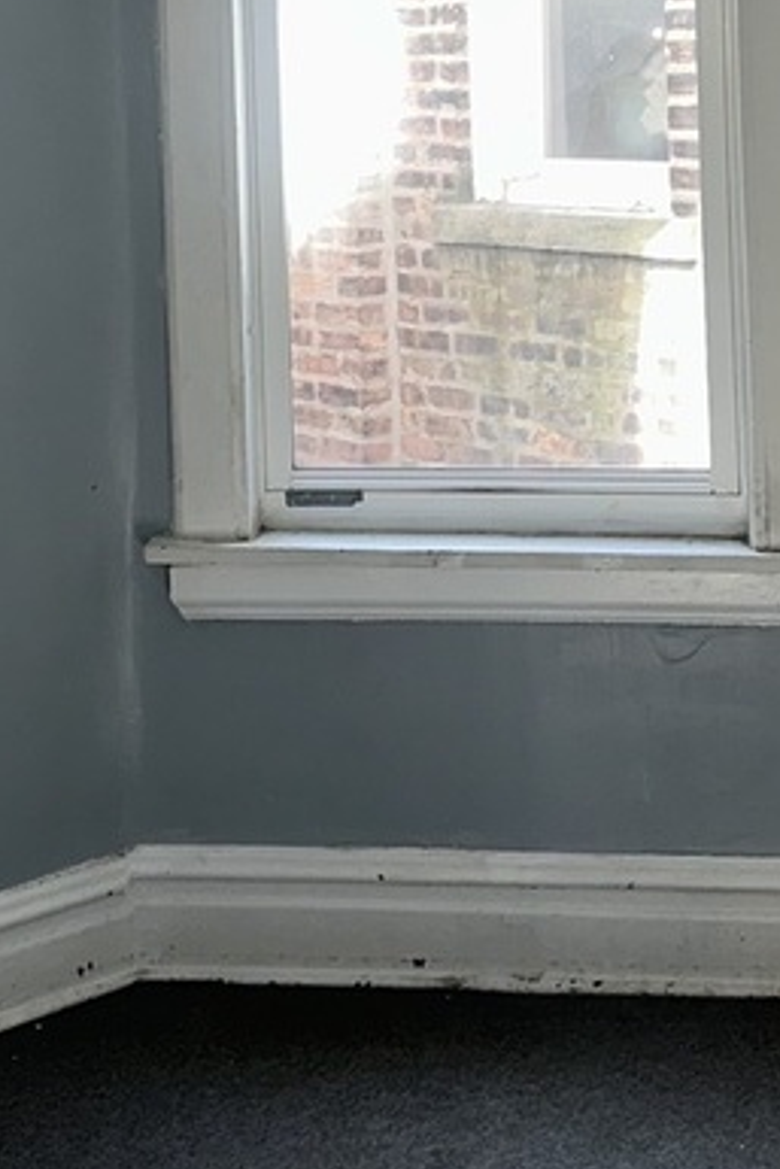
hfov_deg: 19.5
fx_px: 2273
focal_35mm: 70
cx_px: 319
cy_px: 109
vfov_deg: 27.7
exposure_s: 1/49
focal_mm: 6.86
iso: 100
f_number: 1.78
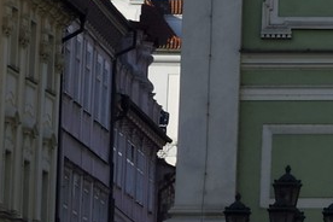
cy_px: -316
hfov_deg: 4.9
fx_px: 3755
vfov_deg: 3.3
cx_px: 919
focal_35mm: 406
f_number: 13
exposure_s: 1/200
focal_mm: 70
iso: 200
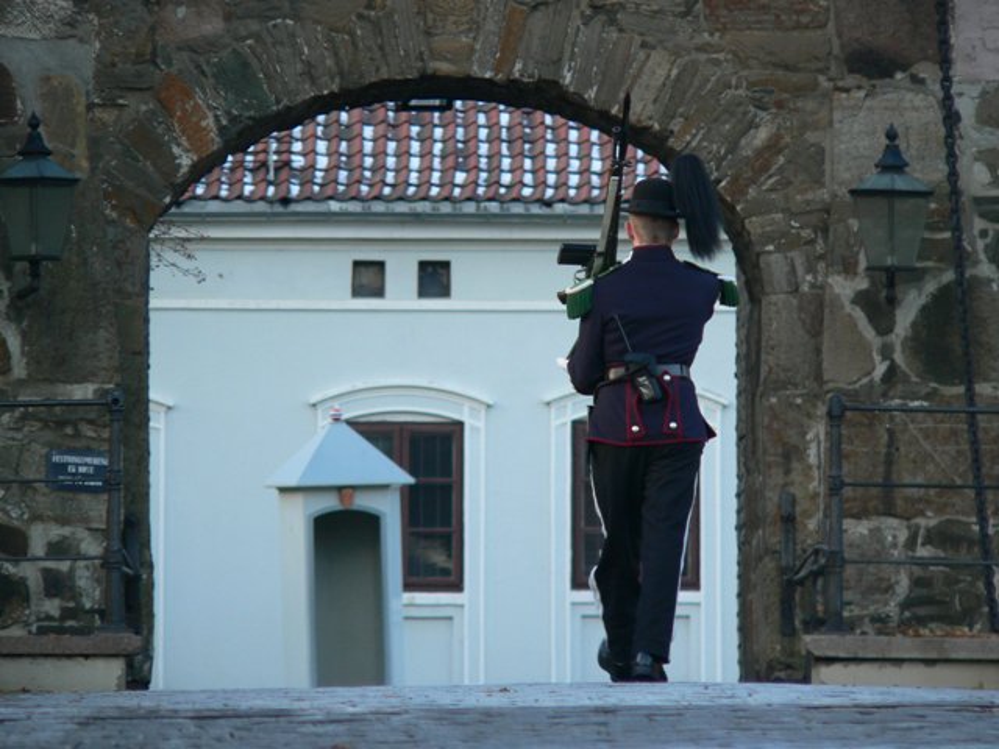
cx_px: 500
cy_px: 374
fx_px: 11197
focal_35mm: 388
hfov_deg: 5.1
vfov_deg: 3.8
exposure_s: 1/125
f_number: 2.8
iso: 100
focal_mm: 64.5
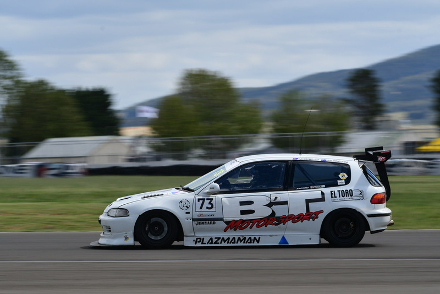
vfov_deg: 4.6
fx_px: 3668
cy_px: 147
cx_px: 220
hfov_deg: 6.9
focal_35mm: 300
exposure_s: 1/200
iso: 100
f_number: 10
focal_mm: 200
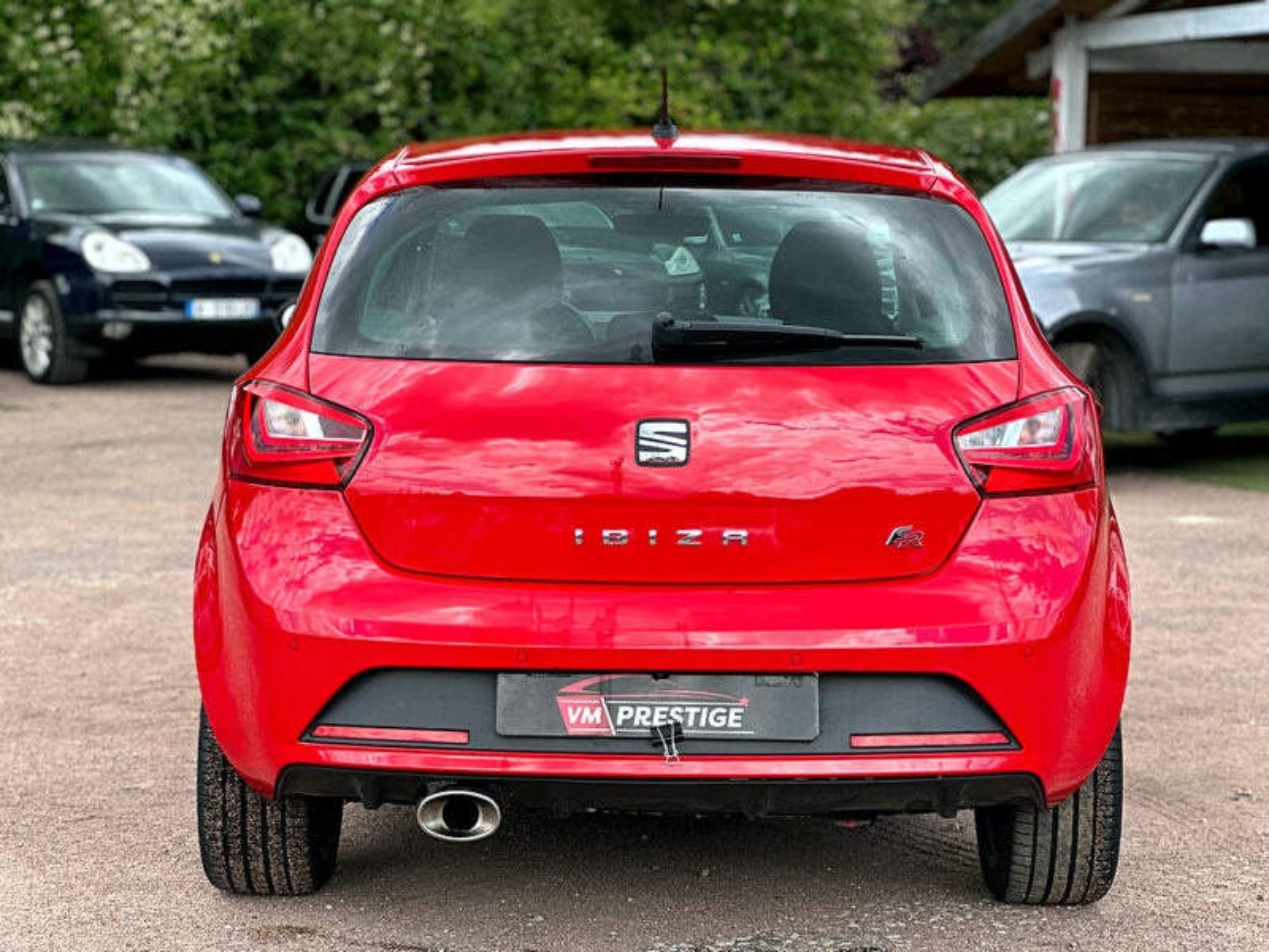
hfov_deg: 25.3
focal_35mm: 77
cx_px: 634
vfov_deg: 19.1
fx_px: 2823
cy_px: 476
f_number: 2.8
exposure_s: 1/137
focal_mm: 9
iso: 20
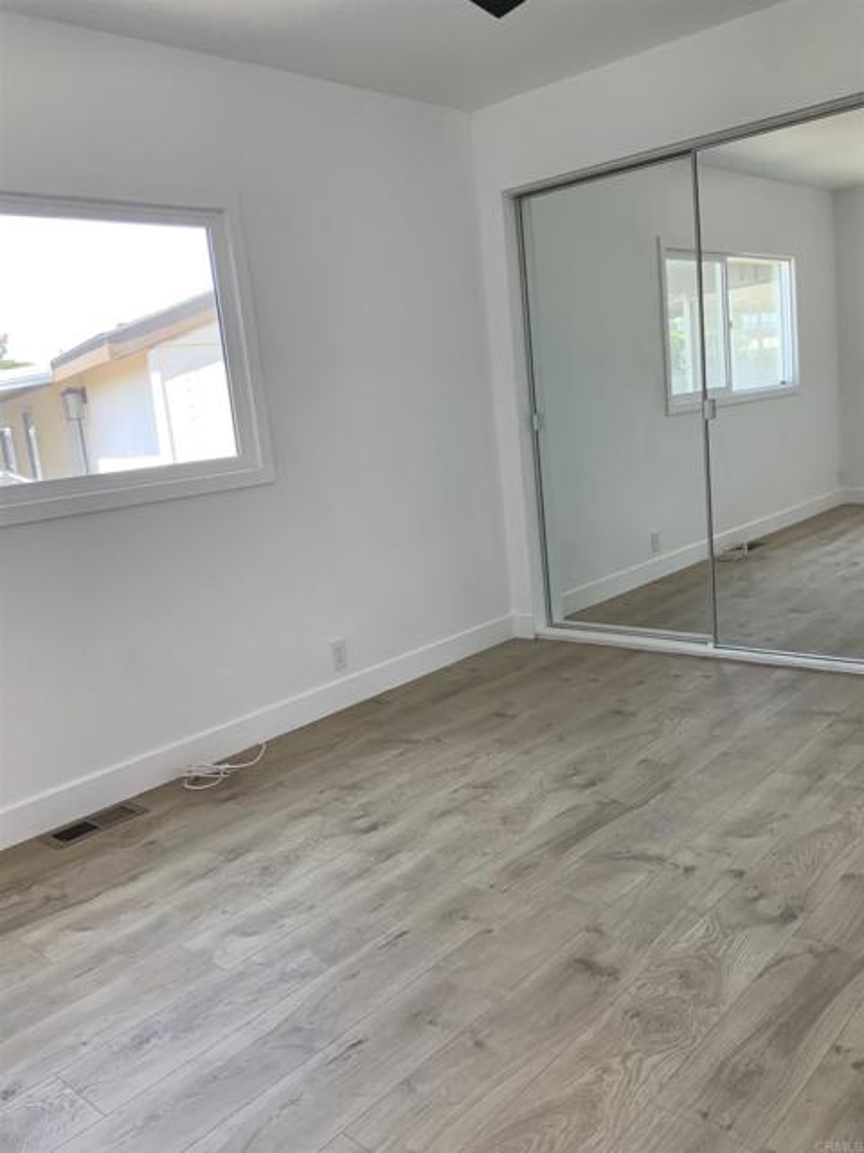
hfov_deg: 48.2
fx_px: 965
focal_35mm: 29
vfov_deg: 61.7
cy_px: 576
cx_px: 432
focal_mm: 3
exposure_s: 1/120
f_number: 1.8
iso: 64
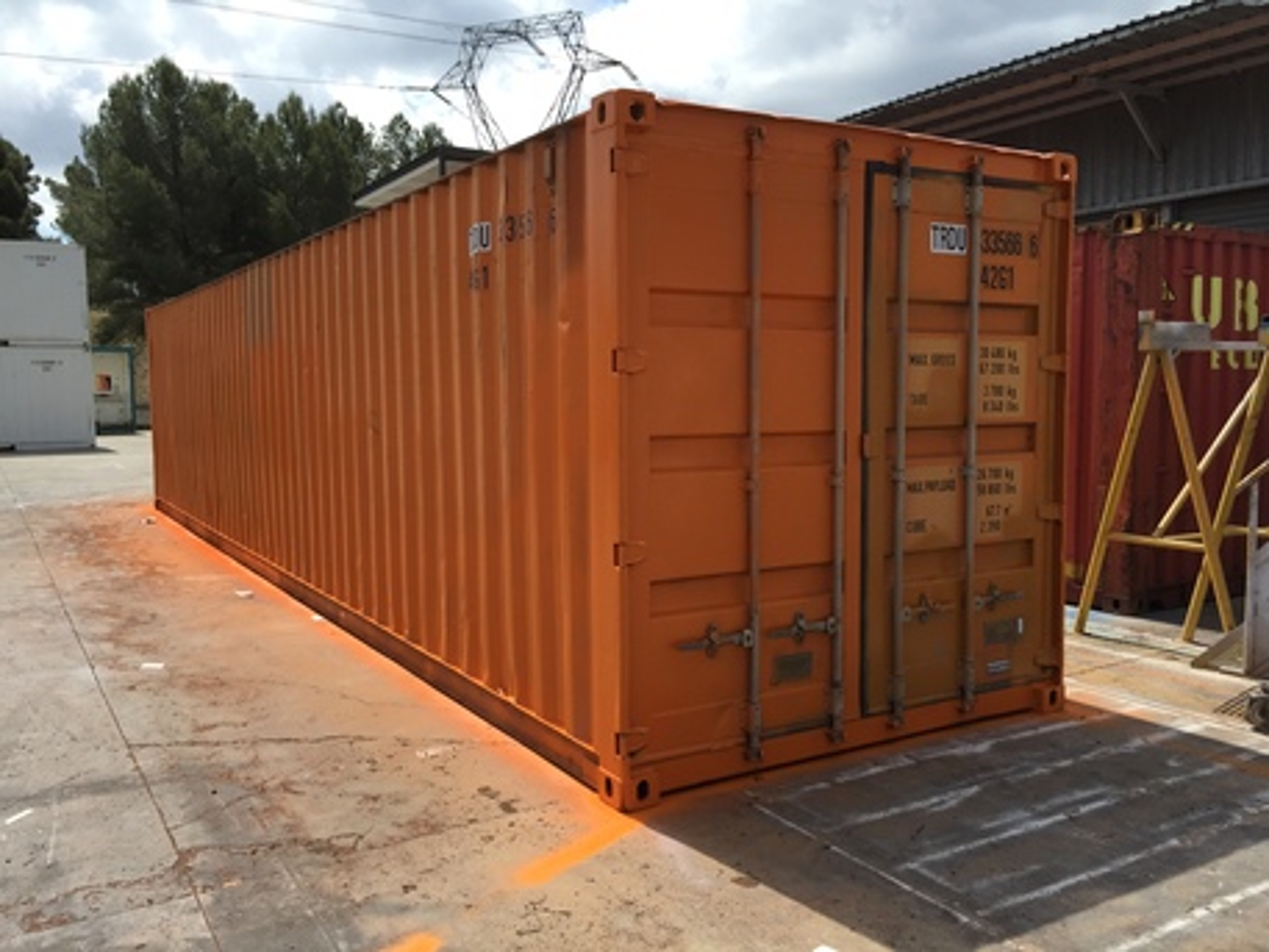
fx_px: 1063
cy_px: 476
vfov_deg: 48.2
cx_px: 634
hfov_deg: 61.6
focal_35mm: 29
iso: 32
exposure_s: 1/1647
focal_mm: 4.15
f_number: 2.2
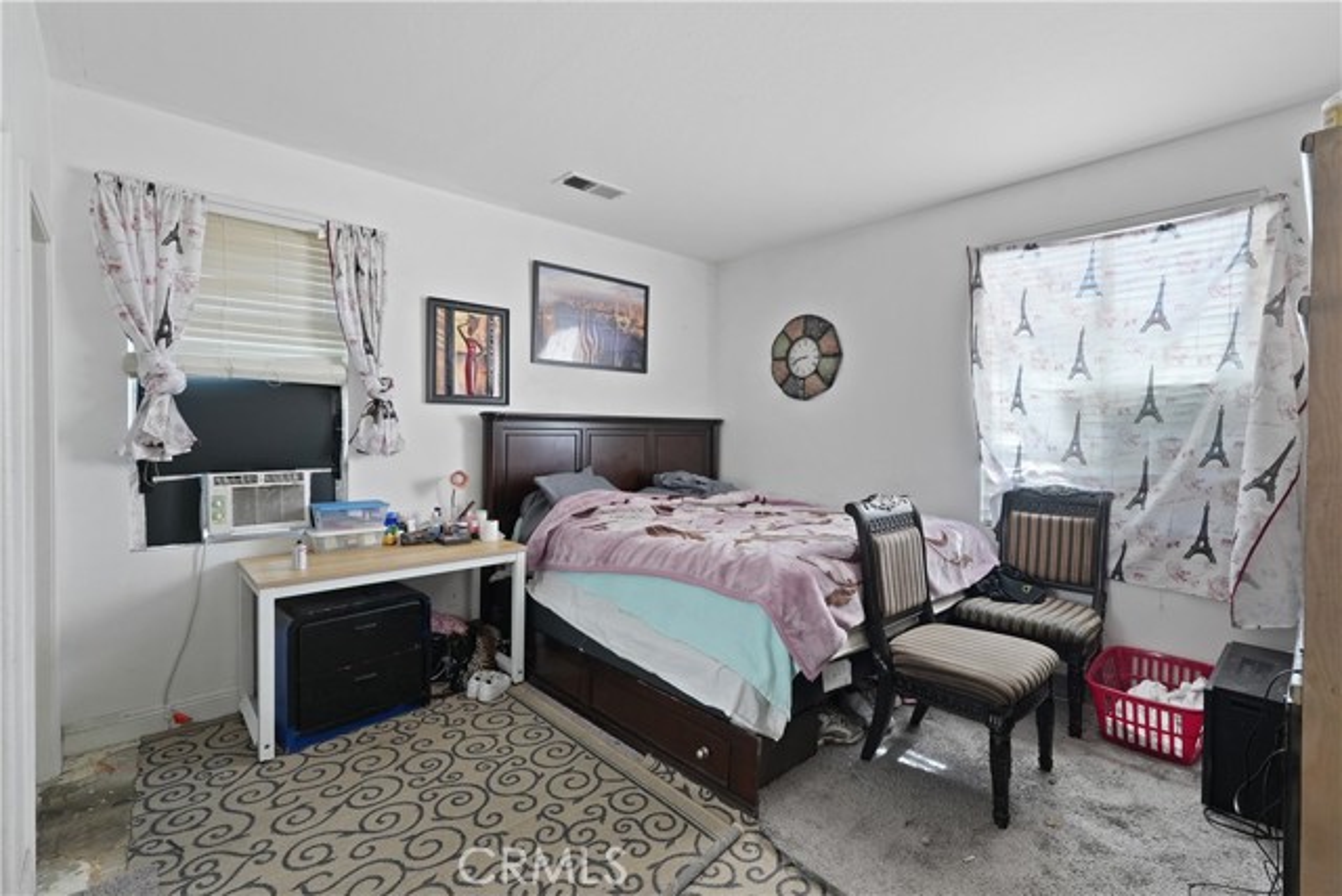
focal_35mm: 16
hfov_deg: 96.7
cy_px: 448
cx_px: 671
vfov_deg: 73.8
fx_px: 597
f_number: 5
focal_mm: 16
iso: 2500
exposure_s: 1/25
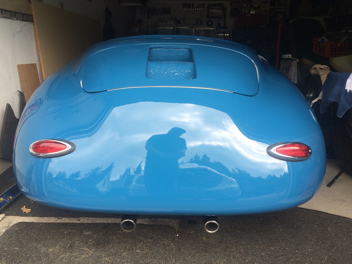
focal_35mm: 30
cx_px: 171
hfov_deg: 60.0
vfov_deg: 46.8
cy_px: 128
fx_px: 305
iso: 32
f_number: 2.2
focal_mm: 4.15
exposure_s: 1/394
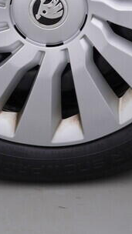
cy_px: 26
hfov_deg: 9.5
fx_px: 790
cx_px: 40
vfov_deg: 16.7
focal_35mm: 127
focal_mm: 24
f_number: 4
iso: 125
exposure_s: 1/80
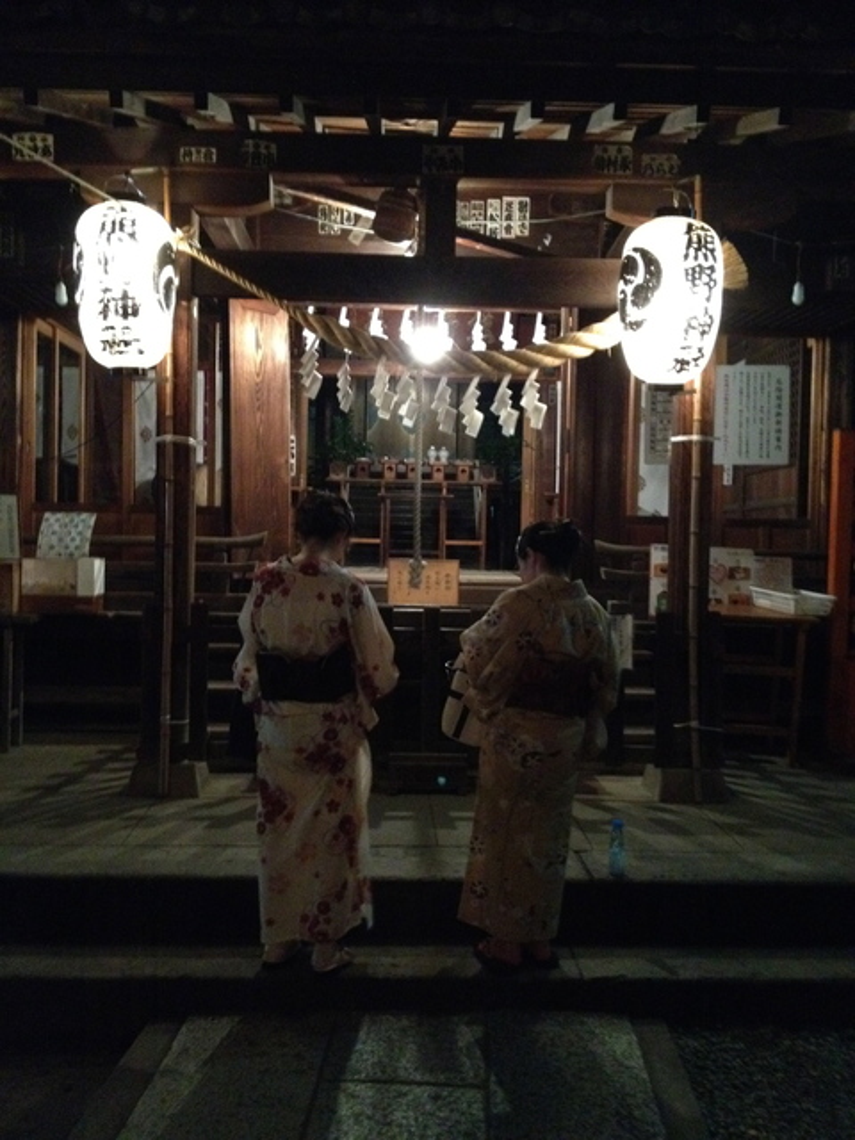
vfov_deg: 52.6
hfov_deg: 40.7
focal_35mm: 35
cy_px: 570
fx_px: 1153
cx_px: 428
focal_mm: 4.28
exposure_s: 1/15
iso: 800
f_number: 2.4
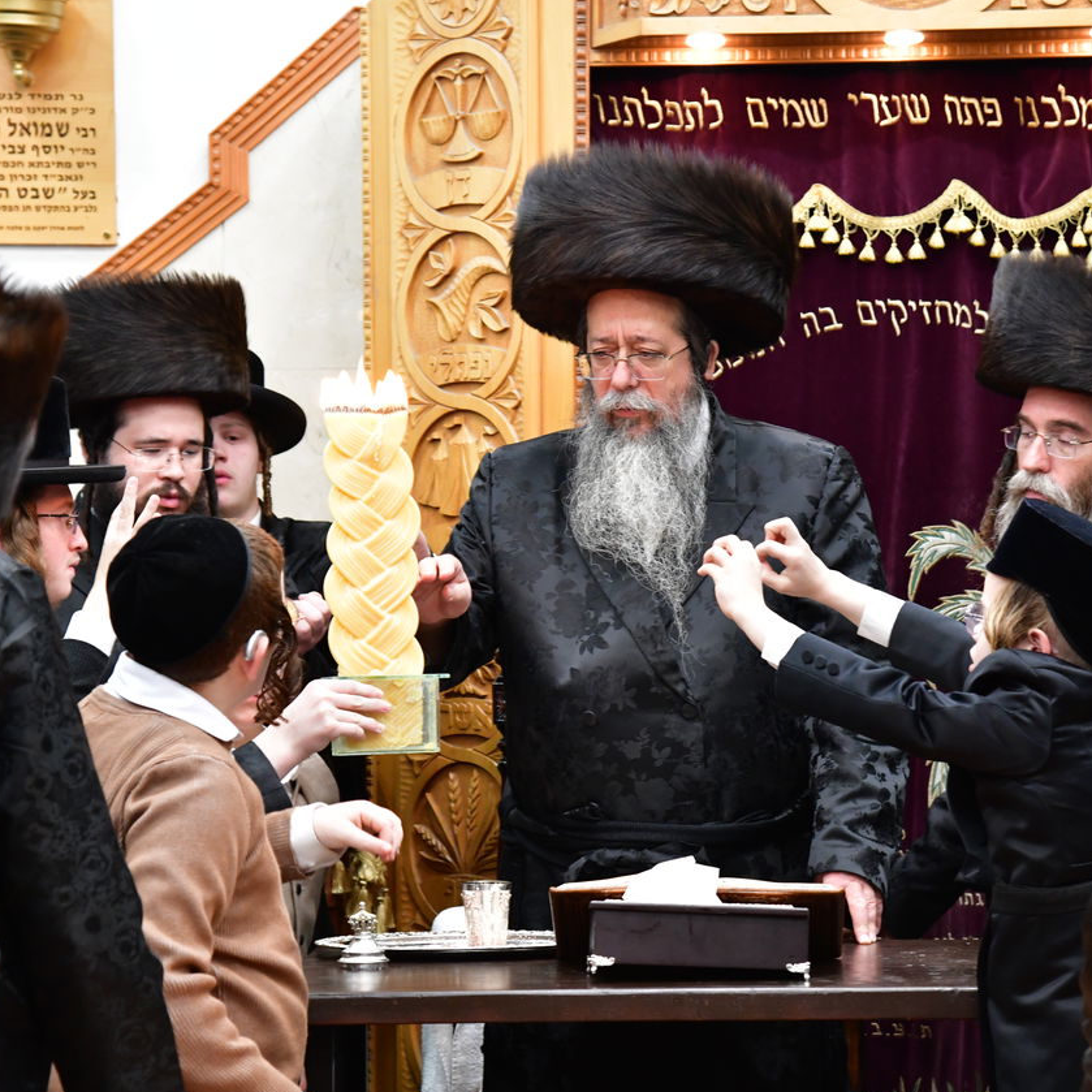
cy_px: 521
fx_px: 4354
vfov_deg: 14.3
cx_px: 626
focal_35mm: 122
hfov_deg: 14.3
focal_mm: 86
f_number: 5.6
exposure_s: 1/100
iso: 3200
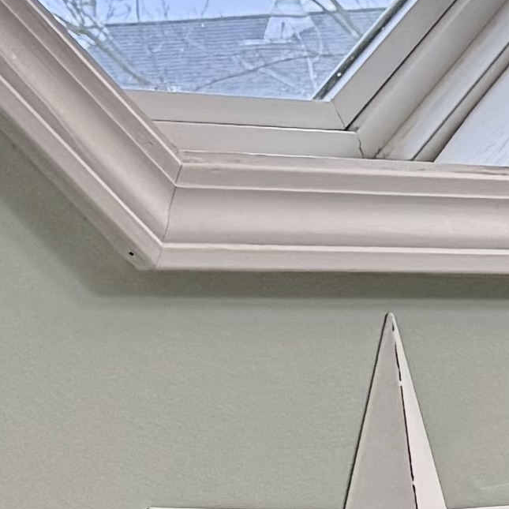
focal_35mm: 188
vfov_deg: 9.1
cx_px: 1589
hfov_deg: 7.9
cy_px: 683
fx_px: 3128
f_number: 1.78
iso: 200
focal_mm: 6.76
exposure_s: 1/120
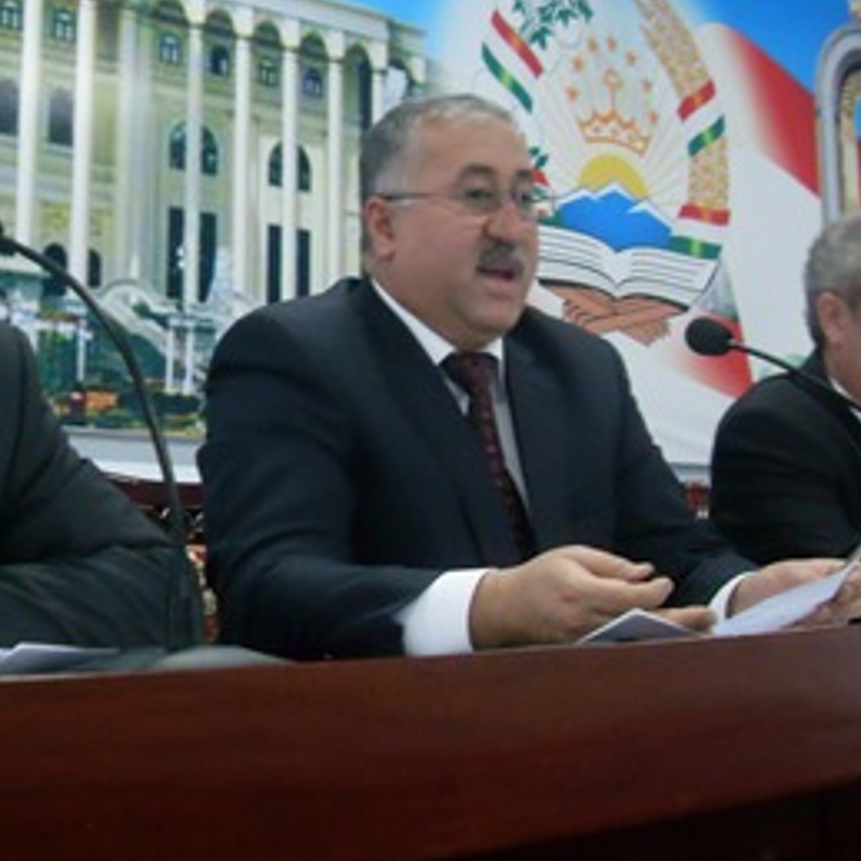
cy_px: 293
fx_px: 1660
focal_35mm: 59
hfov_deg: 29.1
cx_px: 427
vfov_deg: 28.9
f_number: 2.8
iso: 200
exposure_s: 1/6
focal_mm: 6.3
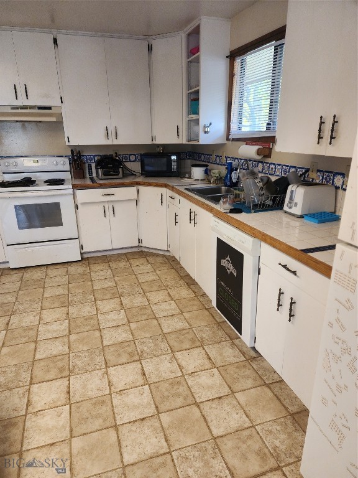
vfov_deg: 73.9
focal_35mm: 23
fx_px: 317
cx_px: 179
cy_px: 239
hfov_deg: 58.9
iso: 200
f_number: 1.8
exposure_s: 1/120
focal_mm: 6.4
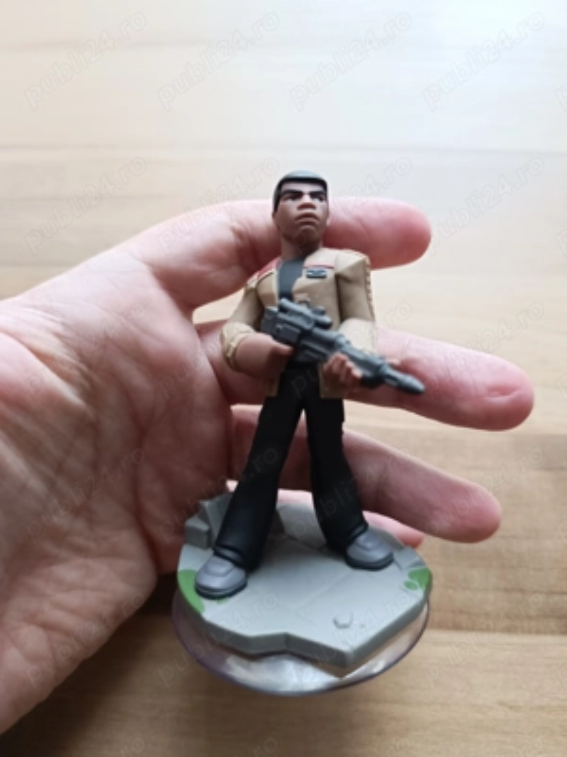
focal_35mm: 24
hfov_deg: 56.8
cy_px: 378
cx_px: 284
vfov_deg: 71.6
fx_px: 524
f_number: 1.65
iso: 1272
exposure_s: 1/50
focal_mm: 6.14
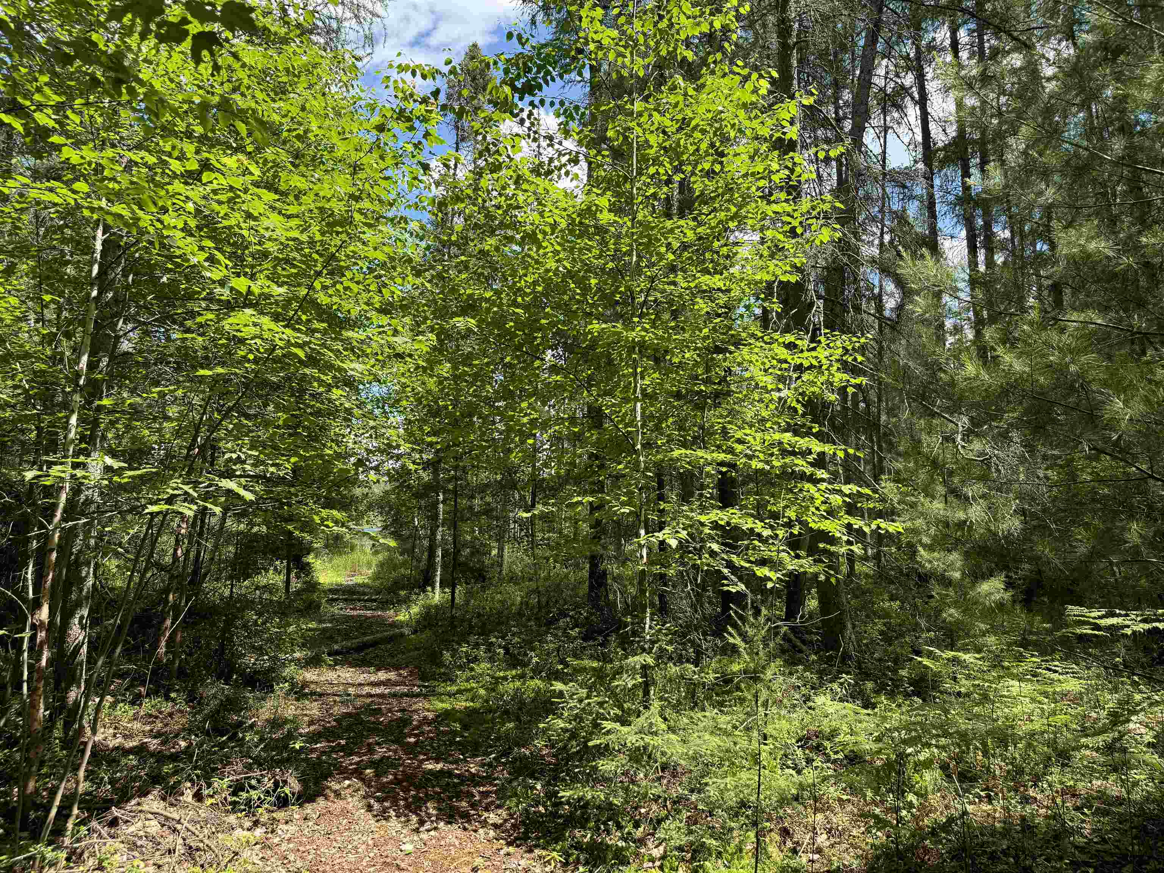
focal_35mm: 24
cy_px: 436
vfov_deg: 56.8
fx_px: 807
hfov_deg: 71.6
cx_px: 582
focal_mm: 6.76
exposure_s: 1/1131
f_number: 1.78
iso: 80
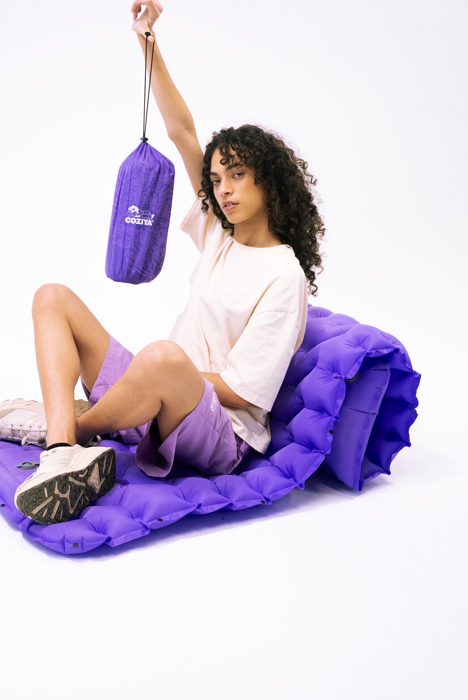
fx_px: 899
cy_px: 299
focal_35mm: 46
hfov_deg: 29.0
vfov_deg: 42.5
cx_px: 167
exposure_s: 1/400
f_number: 2.8
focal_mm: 33.1
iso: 1000
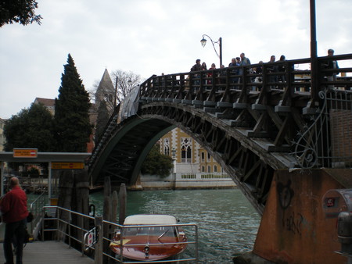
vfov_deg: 37.8
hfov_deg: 49.0
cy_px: 132
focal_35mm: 38
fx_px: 387
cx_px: 176
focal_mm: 6.3
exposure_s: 1/236
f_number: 4.6
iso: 64
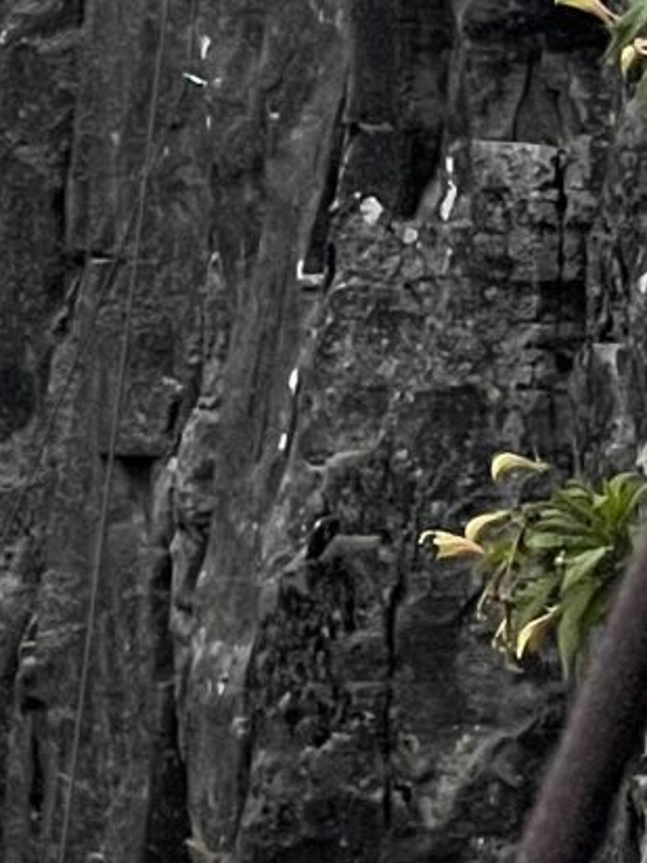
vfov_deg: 5.8
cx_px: -1225
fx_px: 8049
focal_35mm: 323
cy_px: -1575
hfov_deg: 4.4
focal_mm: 6
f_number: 2
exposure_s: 1/3690
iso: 25
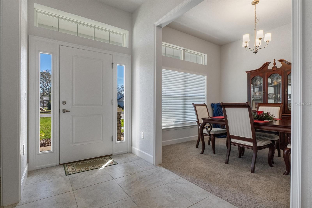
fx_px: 156
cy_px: 104
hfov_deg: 90.0
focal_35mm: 18
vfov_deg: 67.4
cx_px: 156
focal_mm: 12
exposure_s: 1/90
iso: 1000
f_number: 8
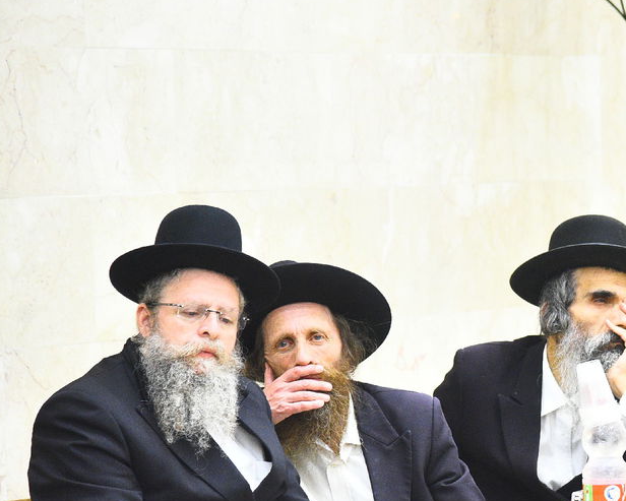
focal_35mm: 256
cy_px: 363
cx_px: 622
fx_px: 4744
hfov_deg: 7.5
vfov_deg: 6.0
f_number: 4
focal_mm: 120
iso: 3200
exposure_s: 1/100
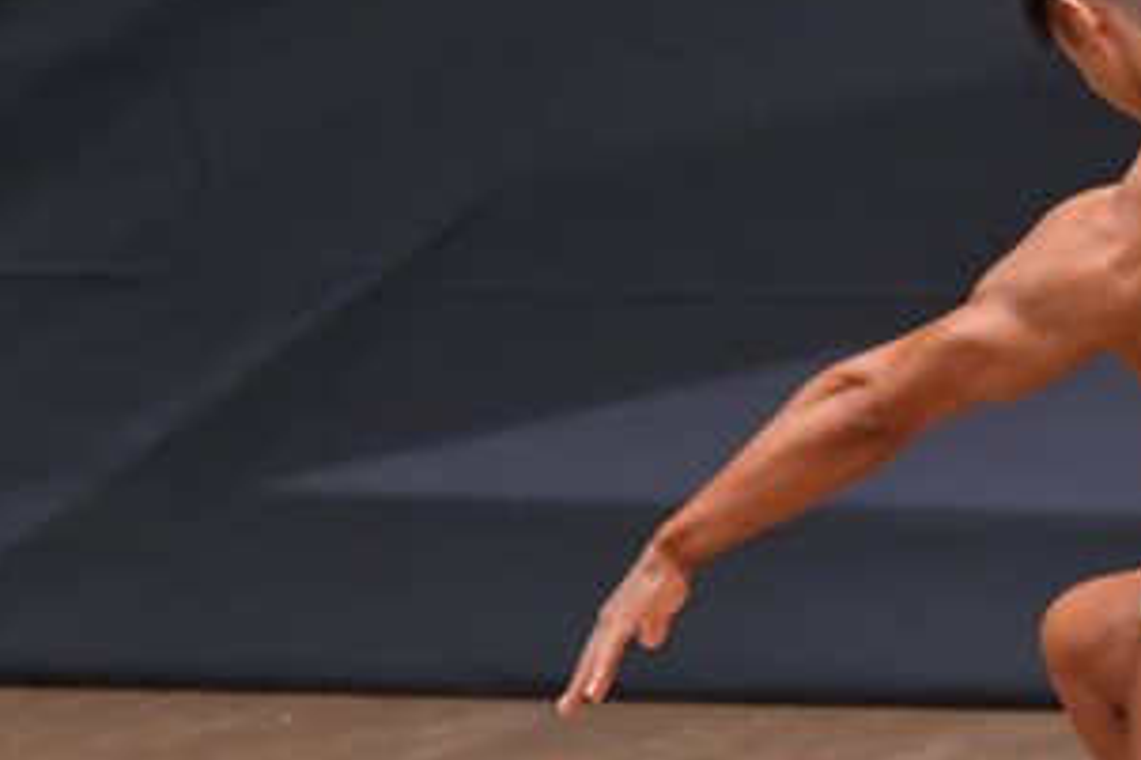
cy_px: 469
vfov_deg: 1.7
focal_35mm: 808
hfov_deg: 2.6
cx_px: 1211
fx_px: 25594
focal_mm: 210
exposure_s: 1/400
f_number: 5.6
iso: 6400
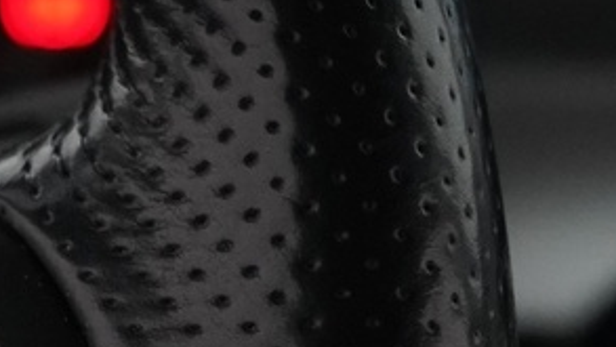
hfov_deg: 6.2
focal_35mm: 347
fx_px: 5669
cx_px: 25
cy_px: 519
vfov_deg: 3.5
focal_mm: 60
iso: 4000
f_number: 5
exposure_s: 1/60
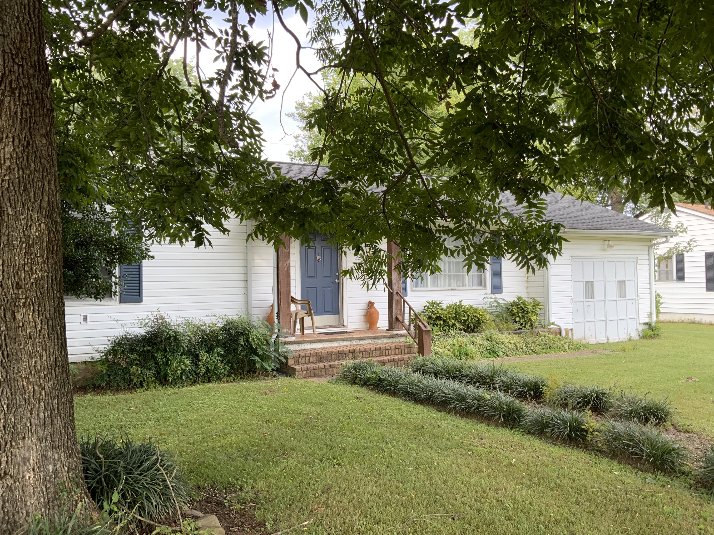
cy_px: 268
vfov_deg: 48.2
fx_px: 598
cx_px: 357
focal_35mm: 29
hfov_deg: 61.7
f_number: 1.8
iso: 20
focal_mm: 3
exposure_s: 1/122
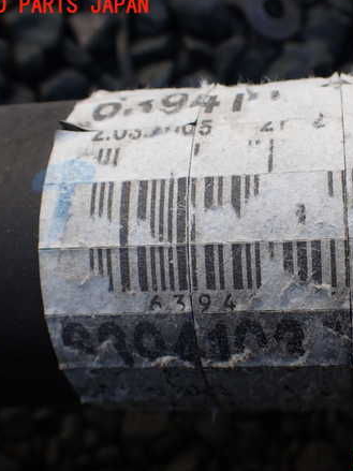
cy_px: 234
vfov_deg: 45.8
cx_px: 276
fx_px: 558
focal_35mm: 41
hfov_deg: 34.2
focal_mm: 5.4
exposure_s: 1/160
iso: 100
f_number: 3.2
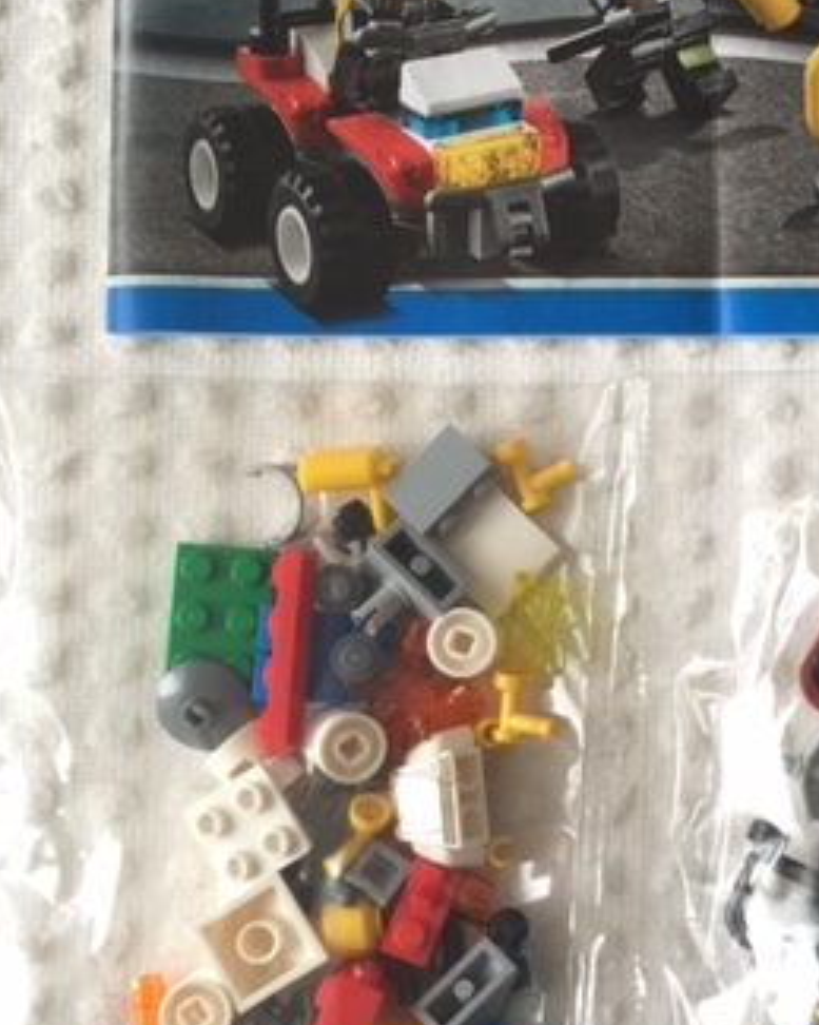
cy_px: 516
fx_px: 1698
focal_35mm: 56
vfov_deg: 33.6
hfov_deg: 26.3
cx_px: 727
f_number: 2.2
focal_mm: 4.15
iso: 32
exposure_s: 1/30
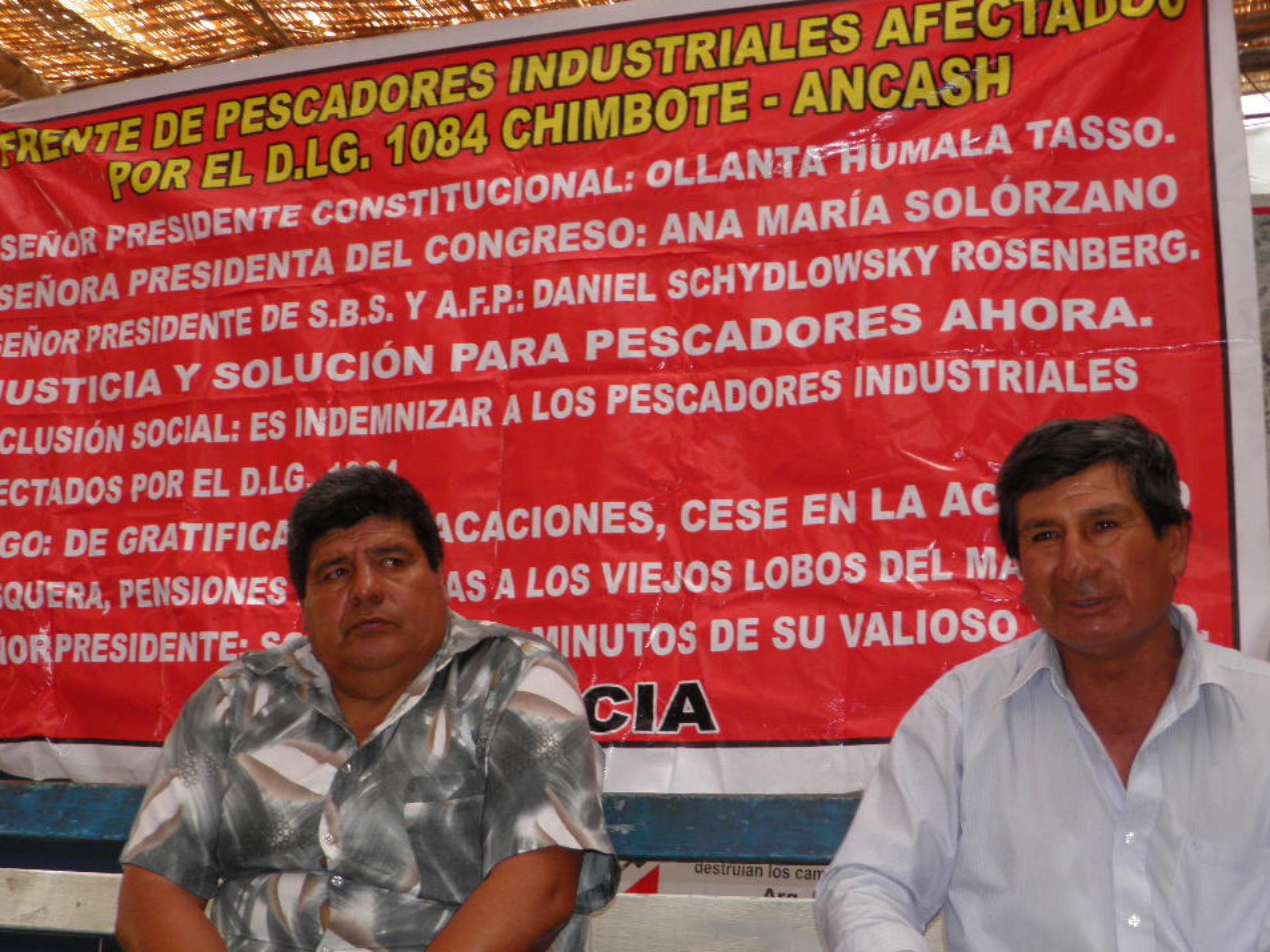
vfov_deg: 30.9
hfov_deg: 40.4
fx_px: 1725
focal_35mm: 47
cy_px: 523
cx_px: 612
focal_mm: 6.3
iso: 100
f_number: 3.1
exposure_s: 1/50
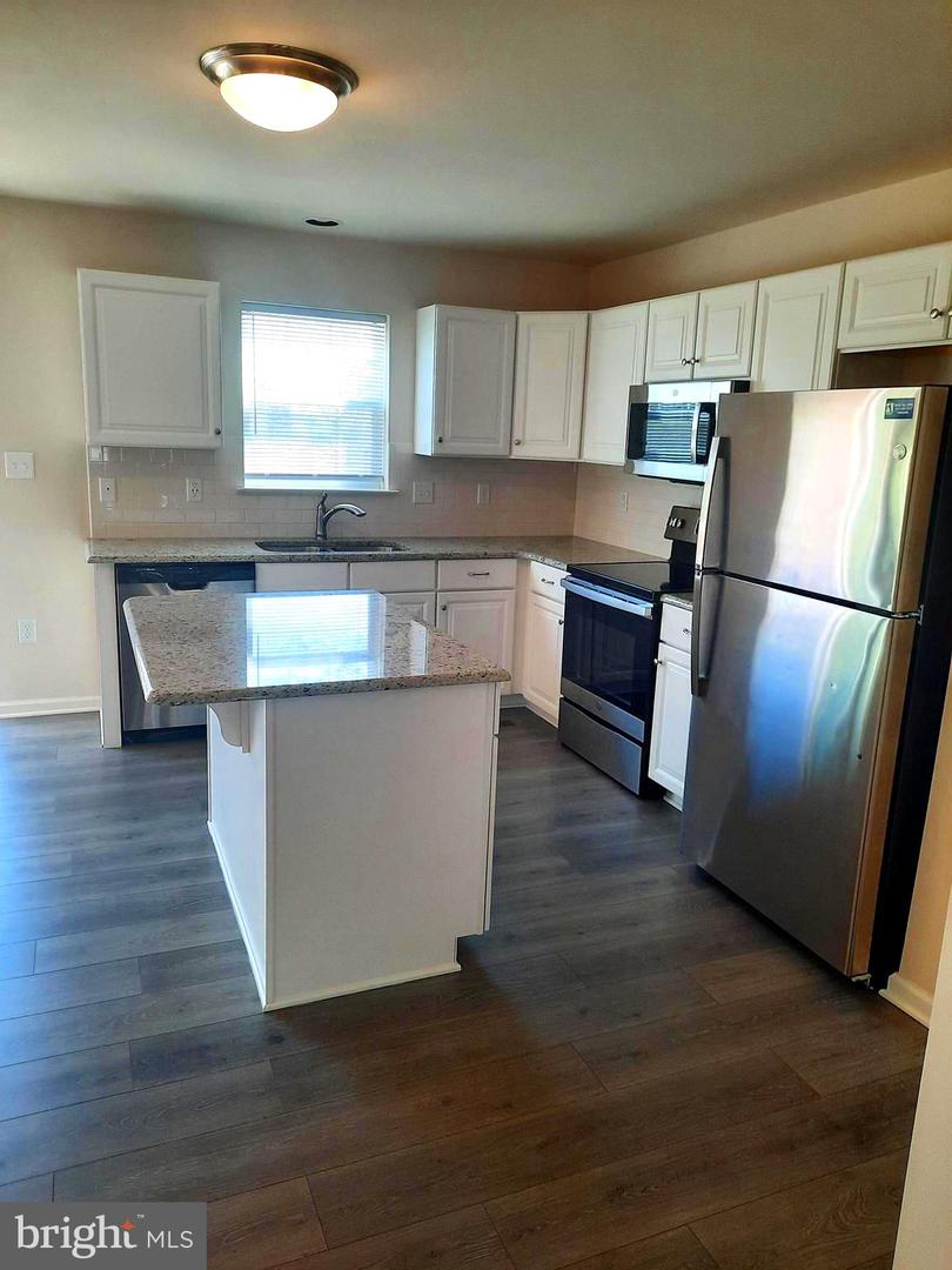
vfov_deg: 69.4
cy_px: 635
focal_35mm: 25
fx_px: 917
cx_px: 476
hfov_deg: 54.9
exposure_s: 1/60
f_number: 2
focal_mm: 4.6
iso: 40
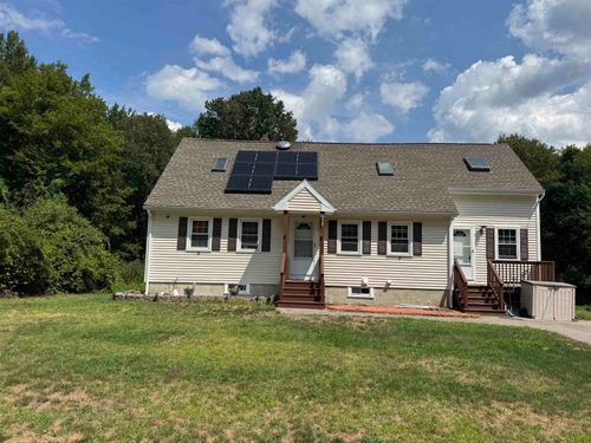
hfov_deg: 71.6
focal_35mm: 24
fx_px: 410
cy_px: 222
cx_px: 296
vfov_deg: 56.8
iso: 80
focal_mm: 6.76
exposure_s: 1/6410
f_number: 1.78
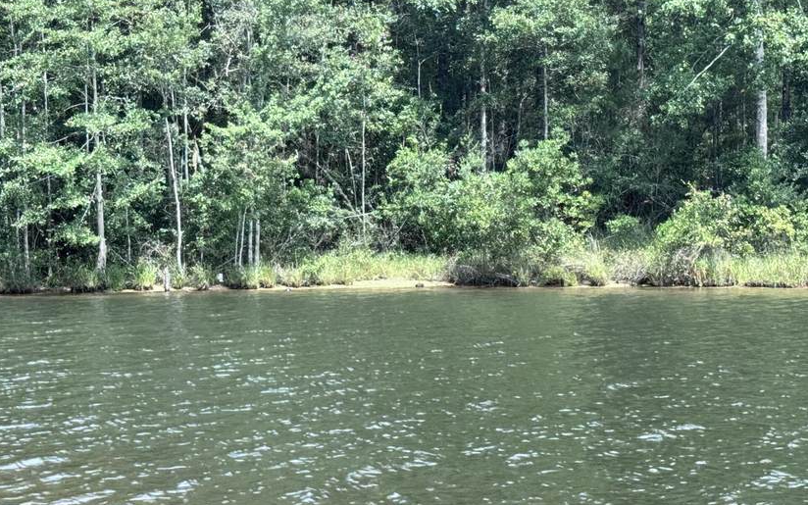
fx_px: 1740
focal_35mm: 79
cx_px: 418
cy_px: 226
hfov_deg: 26.1
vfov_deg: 16.5
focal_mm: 6.76
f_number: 1.78
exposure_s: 1/1059
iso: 64
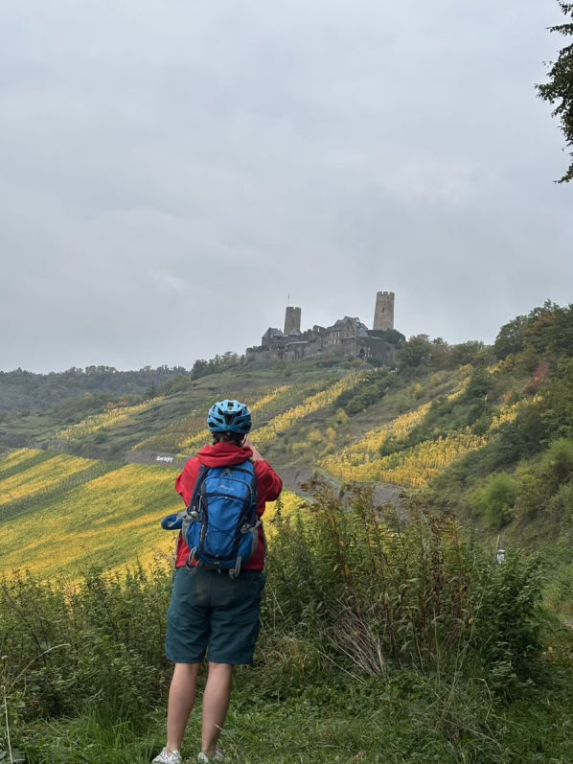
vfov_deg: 36.8
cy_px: 382
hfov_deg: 28.0
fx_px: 1147
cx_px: 286
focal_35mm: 52
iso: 32
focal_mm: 5.96
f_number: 1.6
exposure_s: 1/831
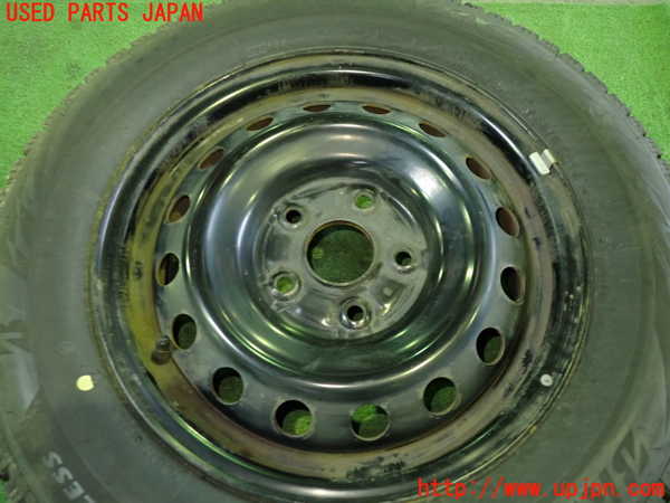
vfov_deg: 49.7
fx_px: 542
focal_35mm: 28
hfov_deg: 63.4
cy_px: 252
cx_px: 335
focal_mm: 5.05
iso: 800
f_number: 2.2
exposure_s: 1/20
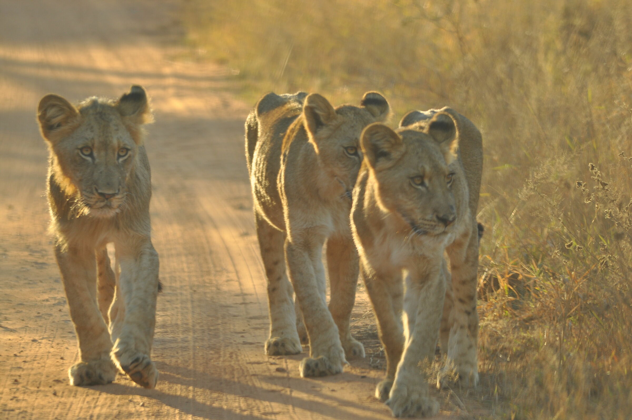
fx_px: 6312
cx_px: 316
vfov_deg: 3.8
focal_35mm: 360
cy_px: 210
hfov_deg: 5.7
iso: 200
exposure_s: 1/160
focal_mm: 240
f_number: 5.6
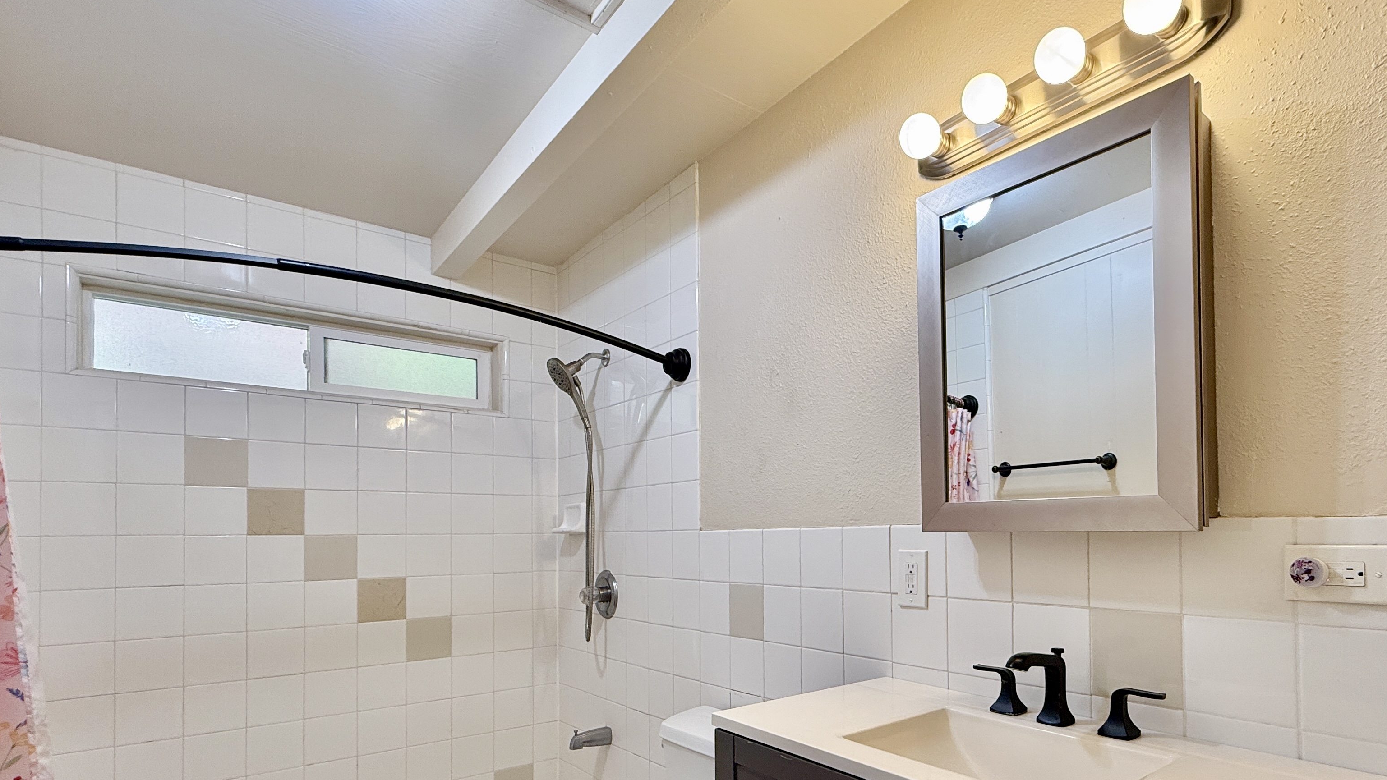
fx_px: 736
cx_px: 799
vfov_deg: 54.6
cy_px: 525
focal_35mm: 20
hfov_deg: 86.0
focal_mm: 2.22
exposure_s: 1/120
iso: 125
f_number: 2.2
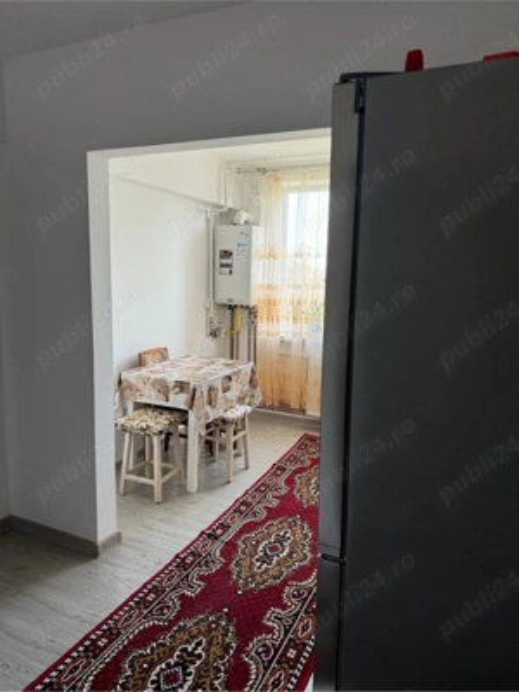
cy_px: 346
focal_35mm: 24
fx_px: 480
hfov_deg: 56.8
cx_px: 260
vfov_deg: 71.6
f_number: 1.78
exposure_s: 1/100
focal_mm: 6.76
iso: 125
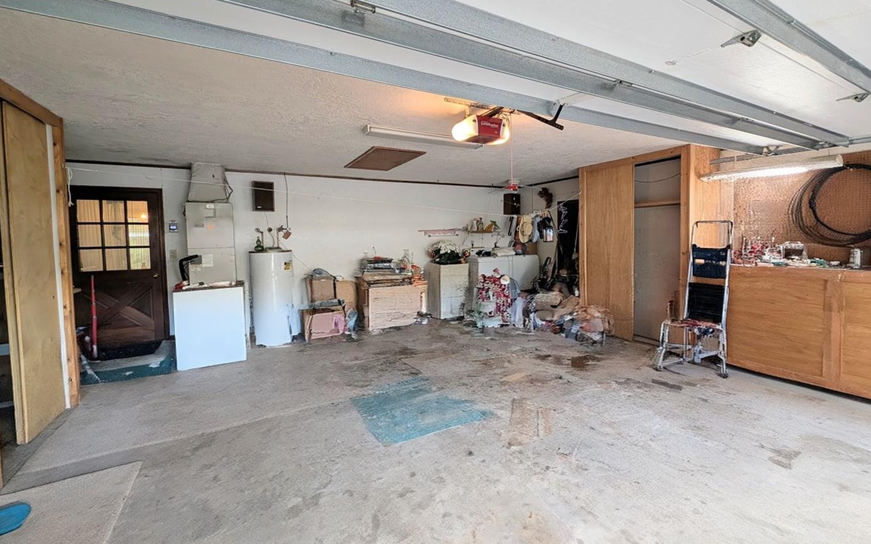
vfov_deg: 74.7
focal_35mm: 15
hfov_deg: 101.2
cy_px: 251
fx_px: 356
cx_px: 476
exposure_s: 1/40
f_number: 1.95
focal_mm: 2.23
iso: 43
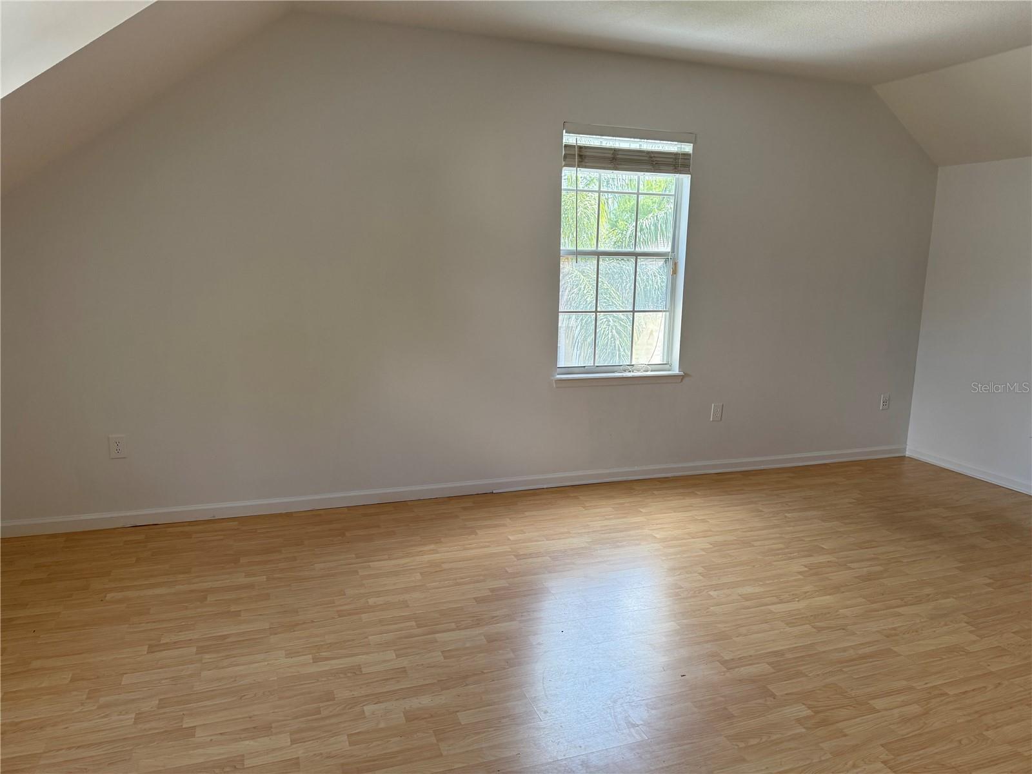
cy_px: 387
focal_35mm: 24
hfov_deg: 71.6
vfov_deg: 56.8
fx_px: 716
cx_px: 516
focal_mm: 6.76
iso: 160
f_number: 1.78
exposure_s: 1/178
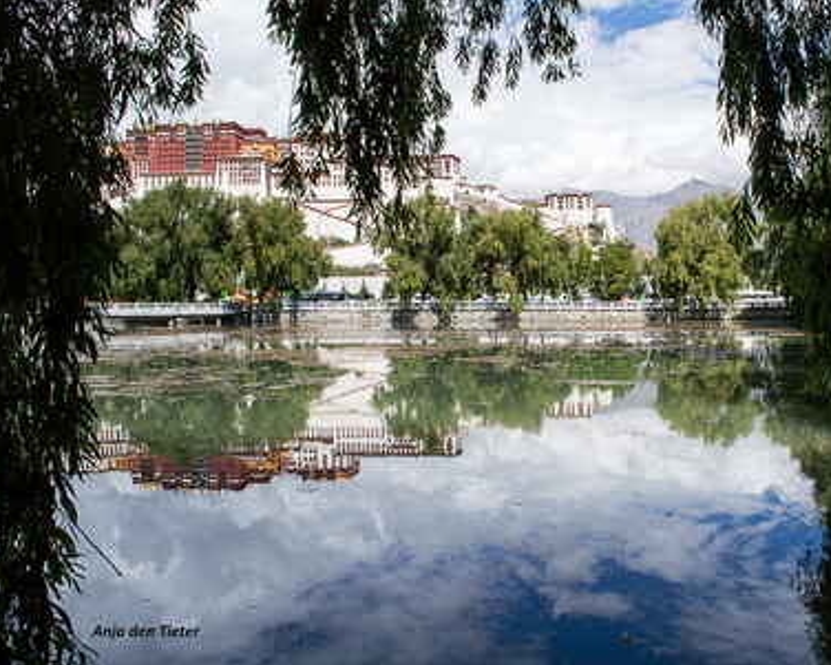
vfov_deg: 47.1
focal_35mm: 31
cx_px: 482
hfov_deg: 56.9
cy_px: 334
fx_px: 763
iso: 100
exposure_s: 1/30
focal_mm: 18
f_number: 22
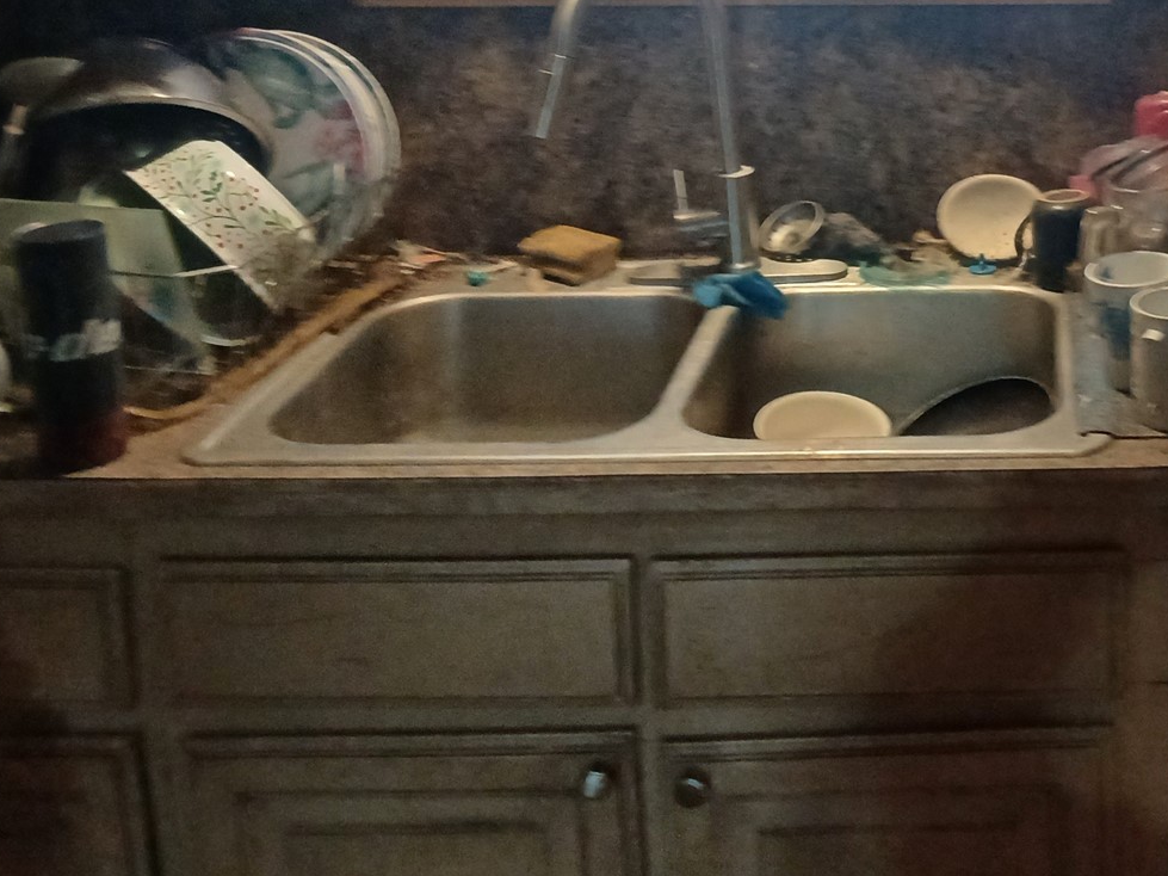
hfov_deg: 35.1
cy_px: 56
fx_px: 1721
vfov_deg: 27.3
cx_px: 1070
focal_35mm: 51
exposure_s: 1/20
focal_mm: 3.98
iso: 640
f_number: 1.8
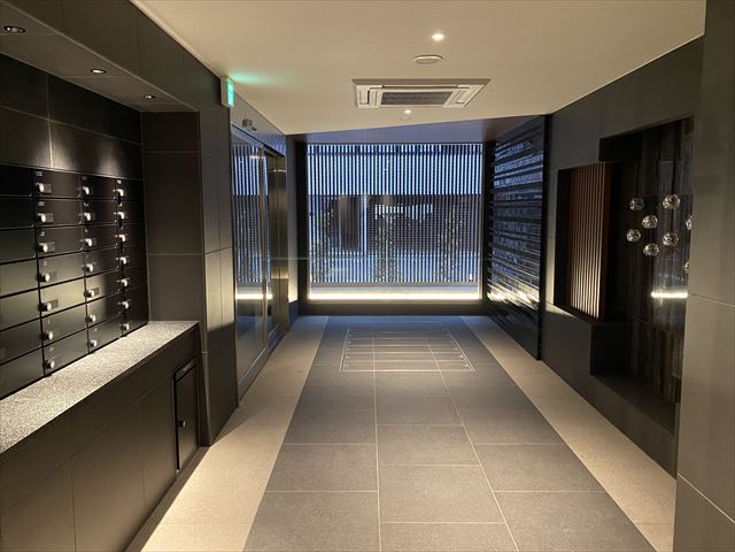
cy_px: 276
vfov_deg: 53.1
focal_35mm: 26
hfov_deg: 67.3
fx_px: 552
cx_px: 368
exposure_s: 1/33
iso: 500
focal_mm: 4.25
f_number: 1.8
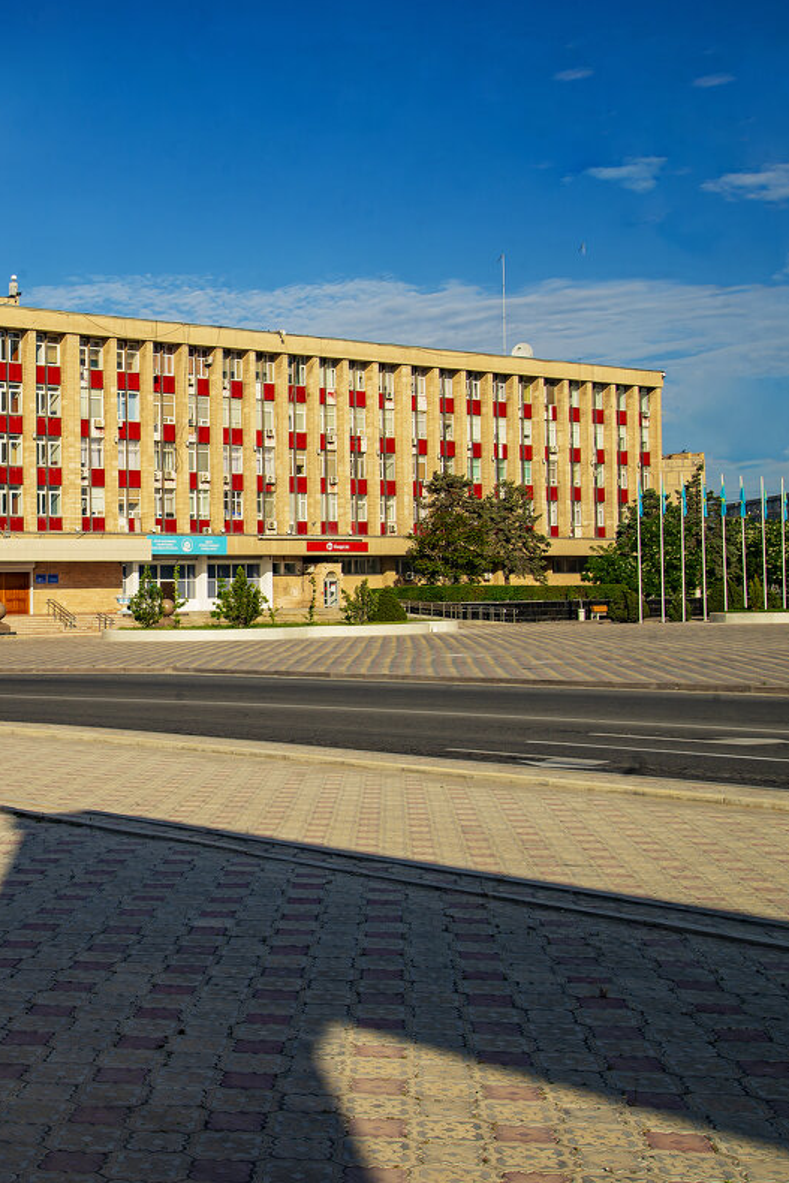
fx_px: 2596
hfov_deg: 17.0
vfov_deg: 25.7
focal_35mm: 79
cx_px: 81
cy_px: 597
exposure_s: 1/125
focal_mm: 52
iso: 100
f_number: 16
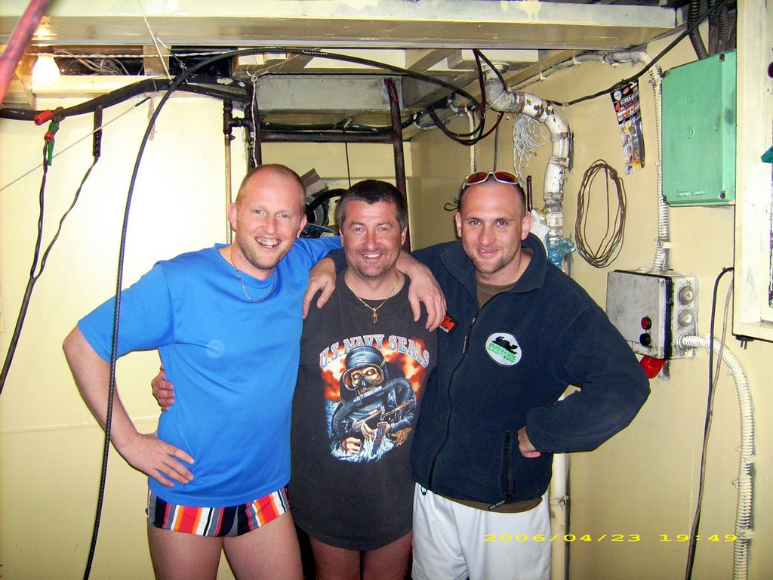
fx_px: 782
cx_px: 386
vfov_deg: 40.7
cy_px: 290
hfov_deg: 52.6
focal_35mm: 35
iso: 100
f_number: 2.8
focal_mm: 5.95
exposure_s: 1/60
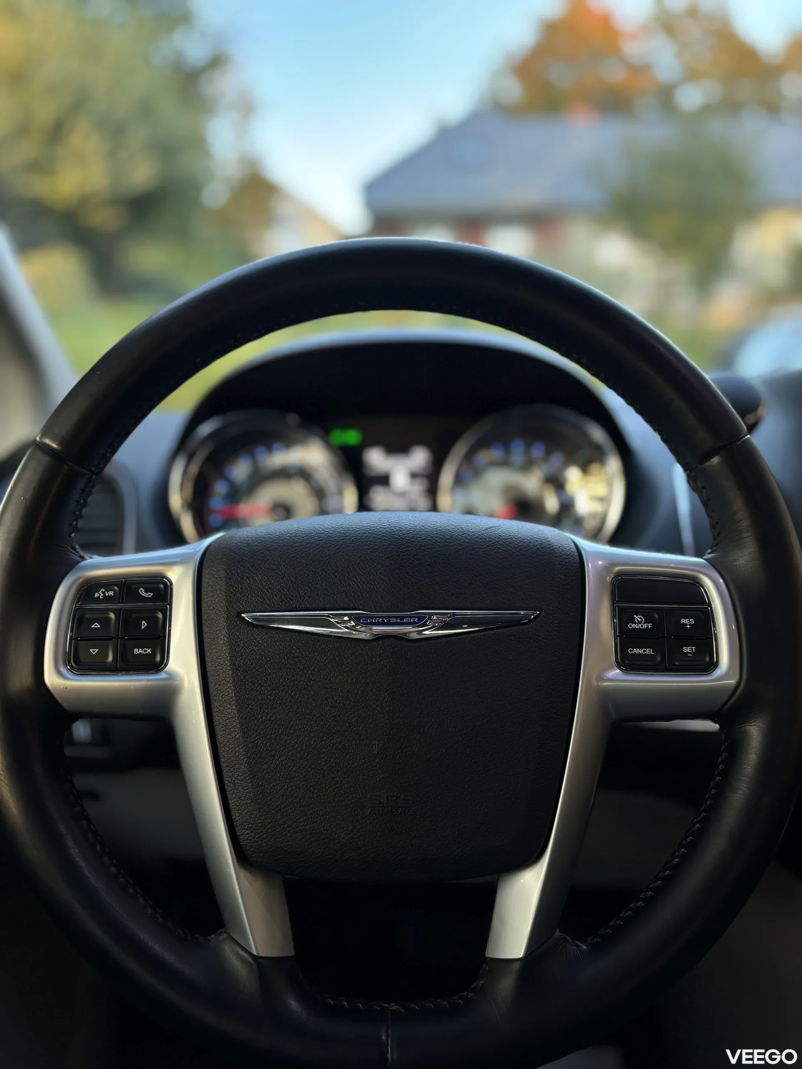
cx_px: 401
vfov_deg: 67.3
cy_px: 534
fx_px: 803
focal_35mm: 26
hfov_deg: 53.1
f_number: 1.6
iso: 125
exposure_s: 1/60
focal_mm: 5.96
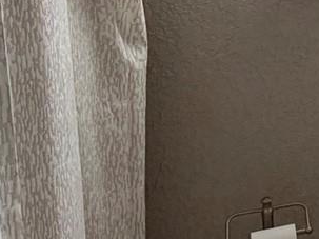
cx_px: 500
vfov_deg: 19.0
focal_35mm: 74
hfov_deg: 21.4
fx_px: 682
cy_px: -31
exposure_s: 1/121
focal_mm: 2.22
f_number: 2.2
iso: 160
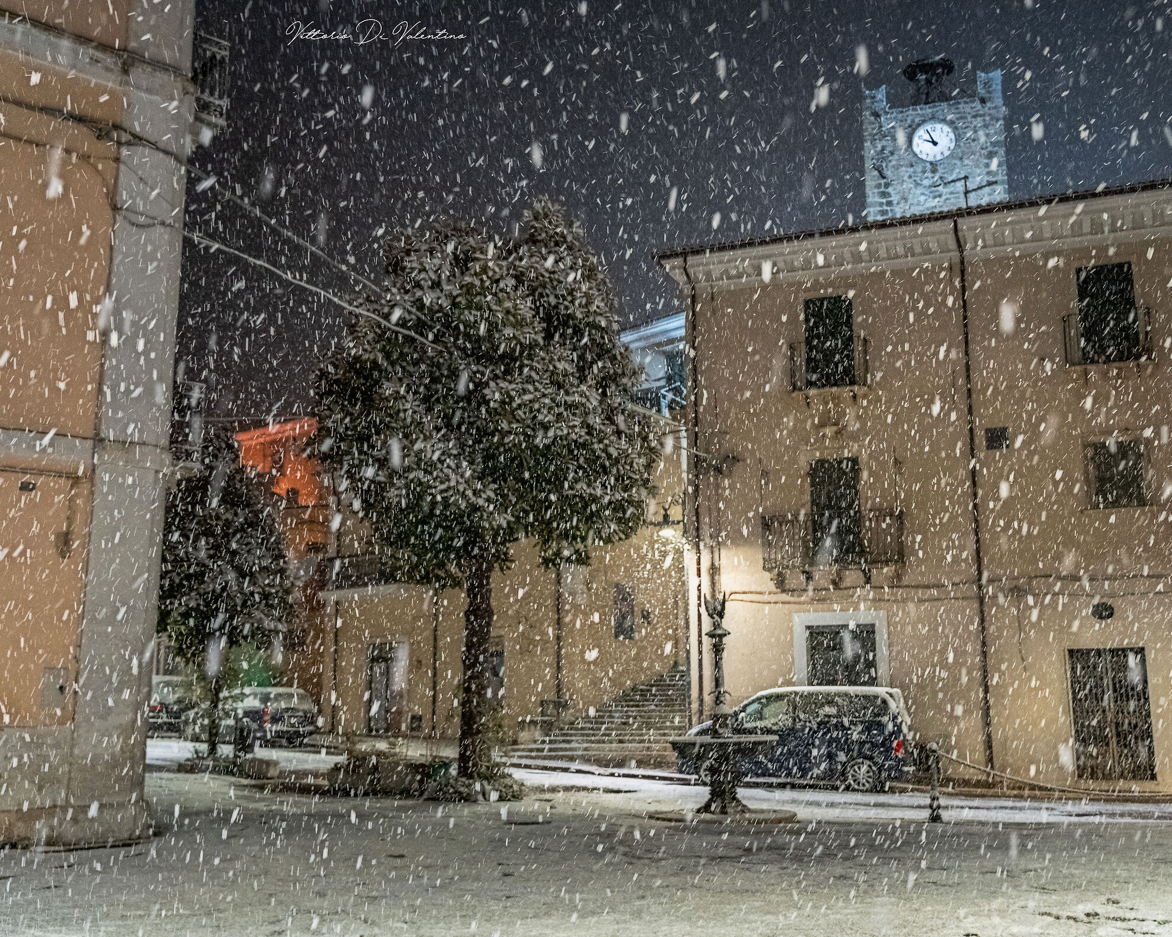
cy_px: 471
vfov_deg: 43.4
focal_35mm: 34
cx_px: 681
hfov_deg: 52.6
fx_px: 1179
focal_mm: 30
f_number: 4
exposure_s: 1/60
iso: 6400
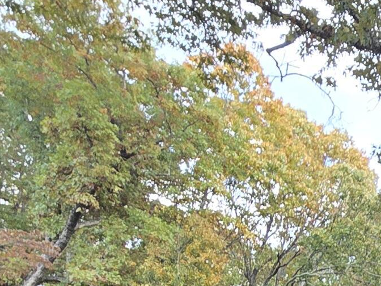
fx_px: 638
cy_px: 449
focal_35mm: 58
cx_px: 641
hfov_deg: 23.0
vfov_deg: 20.8
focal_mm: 2.2
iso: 50
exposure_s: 1/60
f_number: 2.2
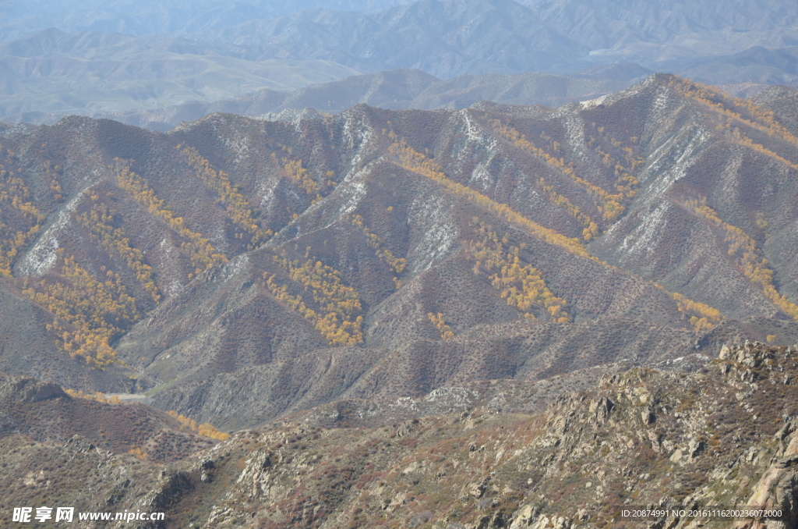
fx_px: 2488
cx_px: 399
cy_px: 264
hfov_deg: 18.2
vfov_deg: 12.1
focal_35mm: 112
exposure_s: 1/200
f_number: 8
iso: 100
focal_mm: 75
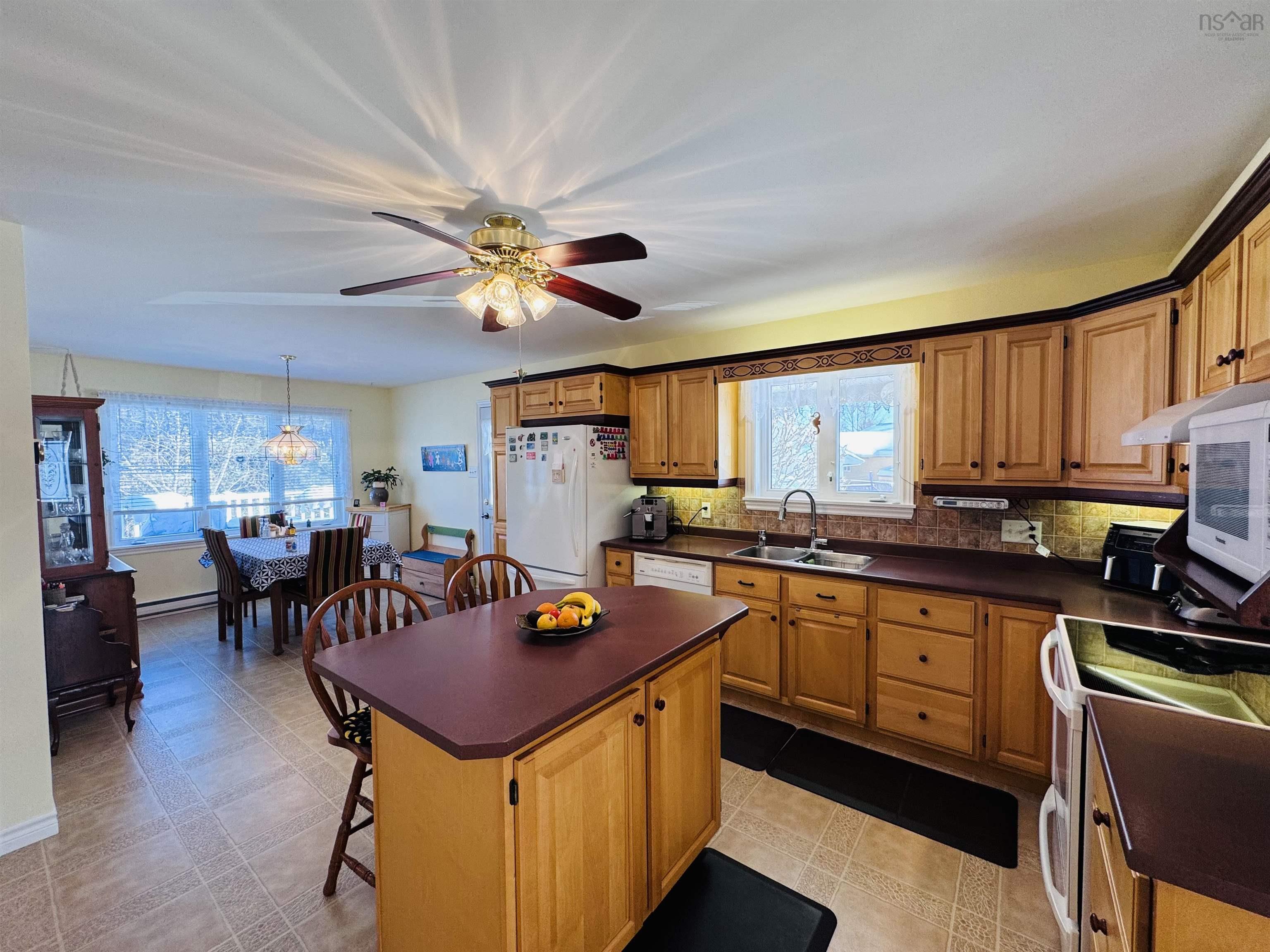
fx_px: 514
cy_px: 476
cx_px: 635
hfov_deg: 102.1
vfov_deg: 85.7
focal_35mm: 14
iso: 80
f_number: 2.2
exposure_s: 1/120
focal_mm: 2.22
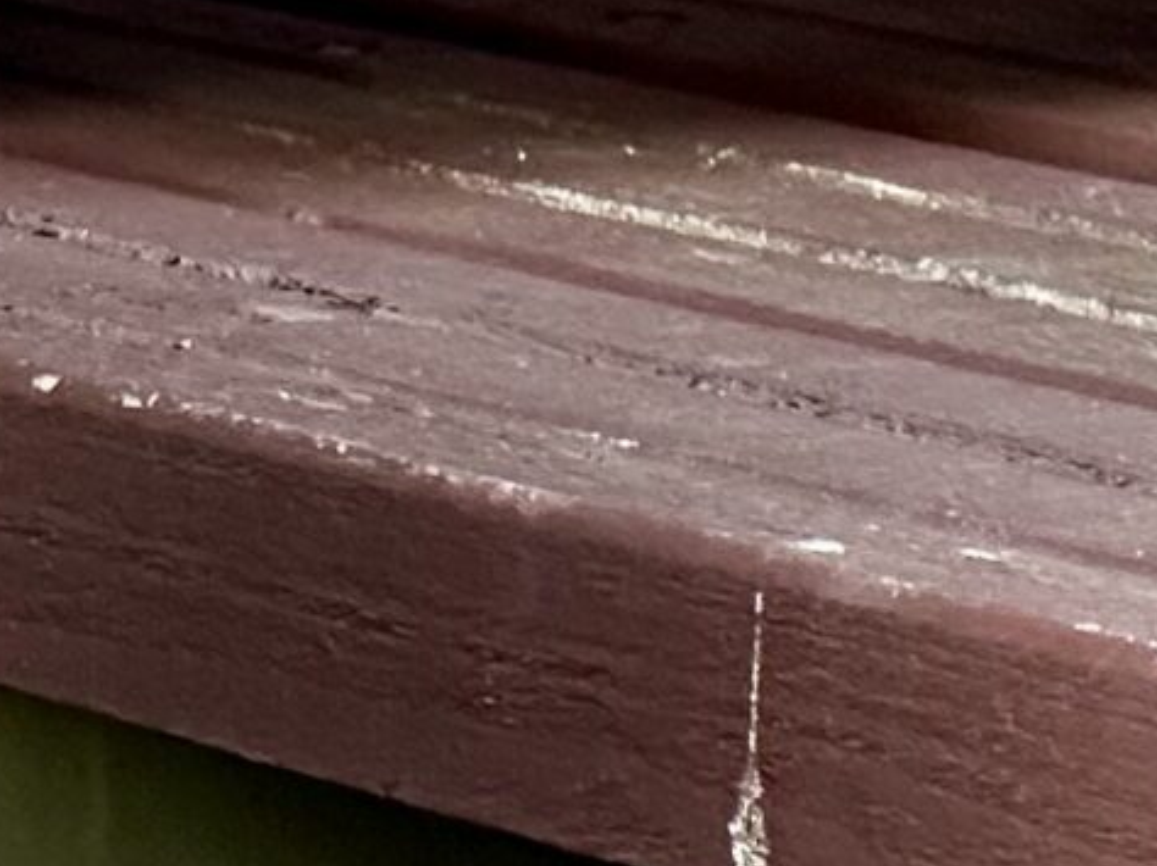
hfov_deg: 4.6
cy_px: -1261
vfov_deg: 3.5
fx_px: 13897
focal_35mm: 416
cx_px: -1909
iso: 125
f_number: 2.8
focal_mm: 9
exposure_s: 1/99
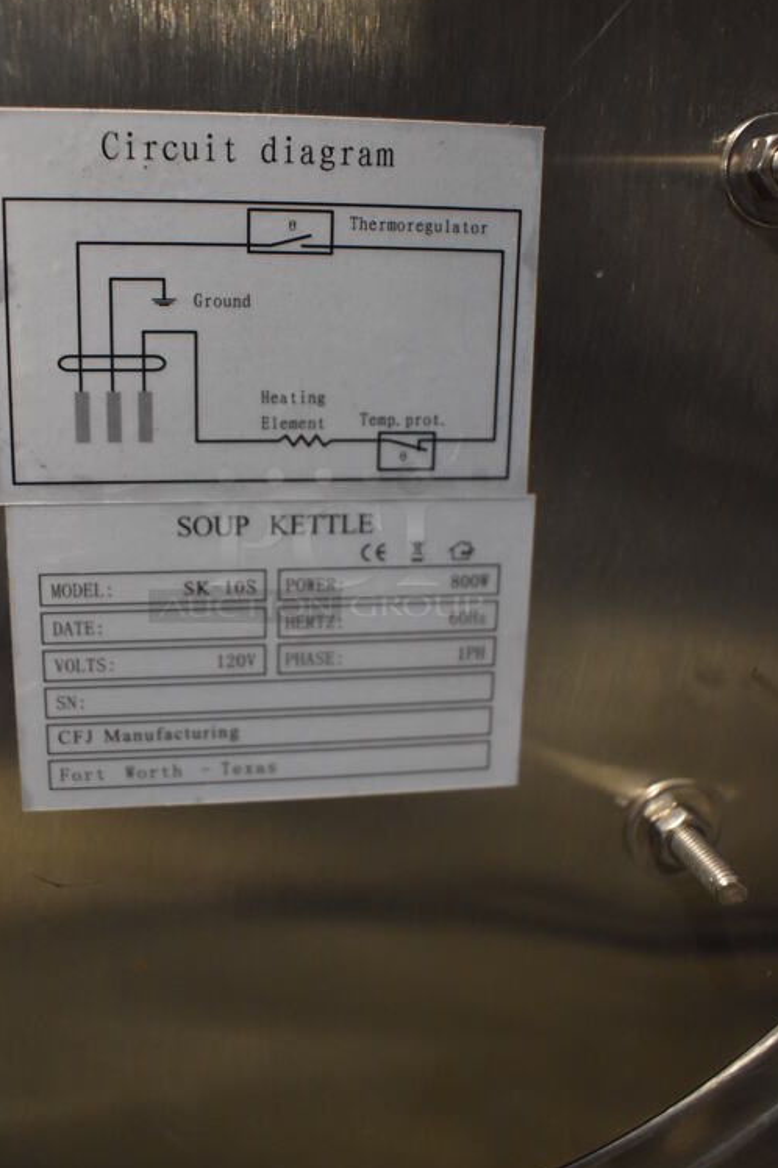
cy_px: 541
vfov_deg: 57.2
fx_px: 1071
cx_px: 323
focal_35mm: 33
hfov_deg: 39.8
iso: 1600
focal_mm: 18
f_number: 4
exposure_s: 1/60
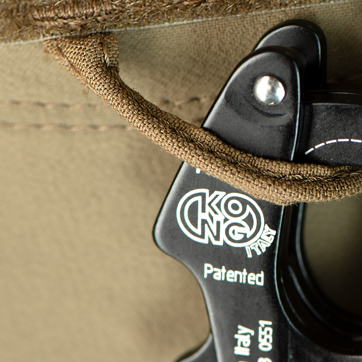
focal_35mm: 255
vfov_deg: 6.9
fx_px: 3017
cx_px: 340
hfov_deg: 6.8
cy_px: 114
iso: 100
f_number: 8
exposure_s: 1/200
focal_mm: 105
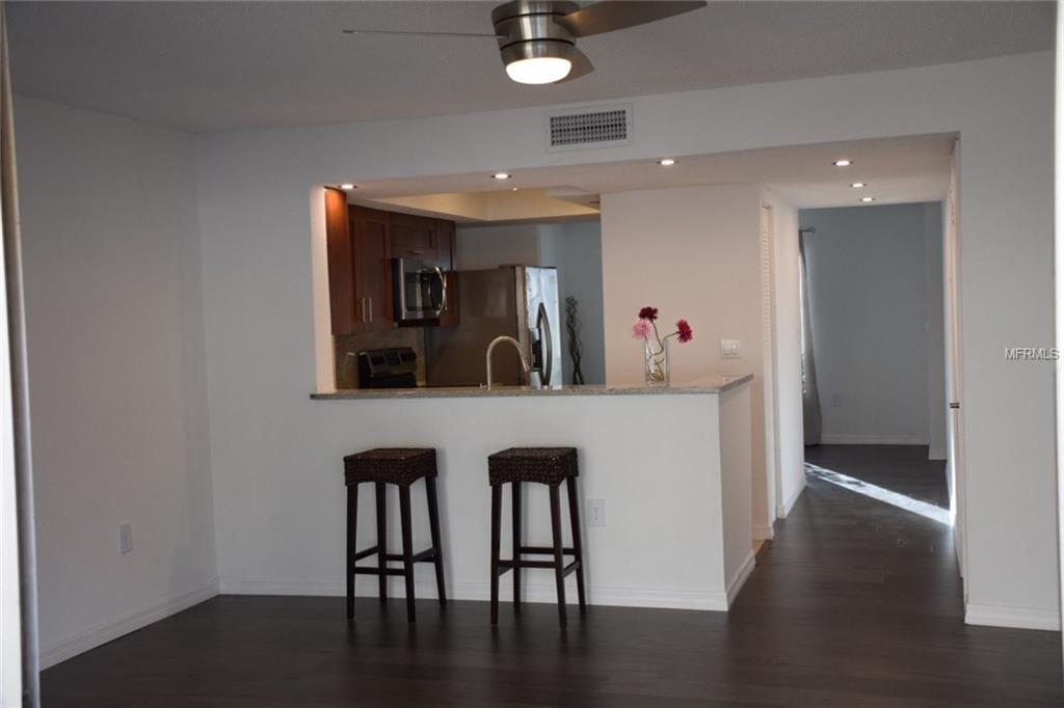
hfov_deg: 47.9
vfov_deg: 33.0
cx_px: 532
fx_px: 1197
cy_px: 354
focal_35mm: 40
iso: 400
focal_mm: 27
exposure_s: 1/80
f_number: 4.5
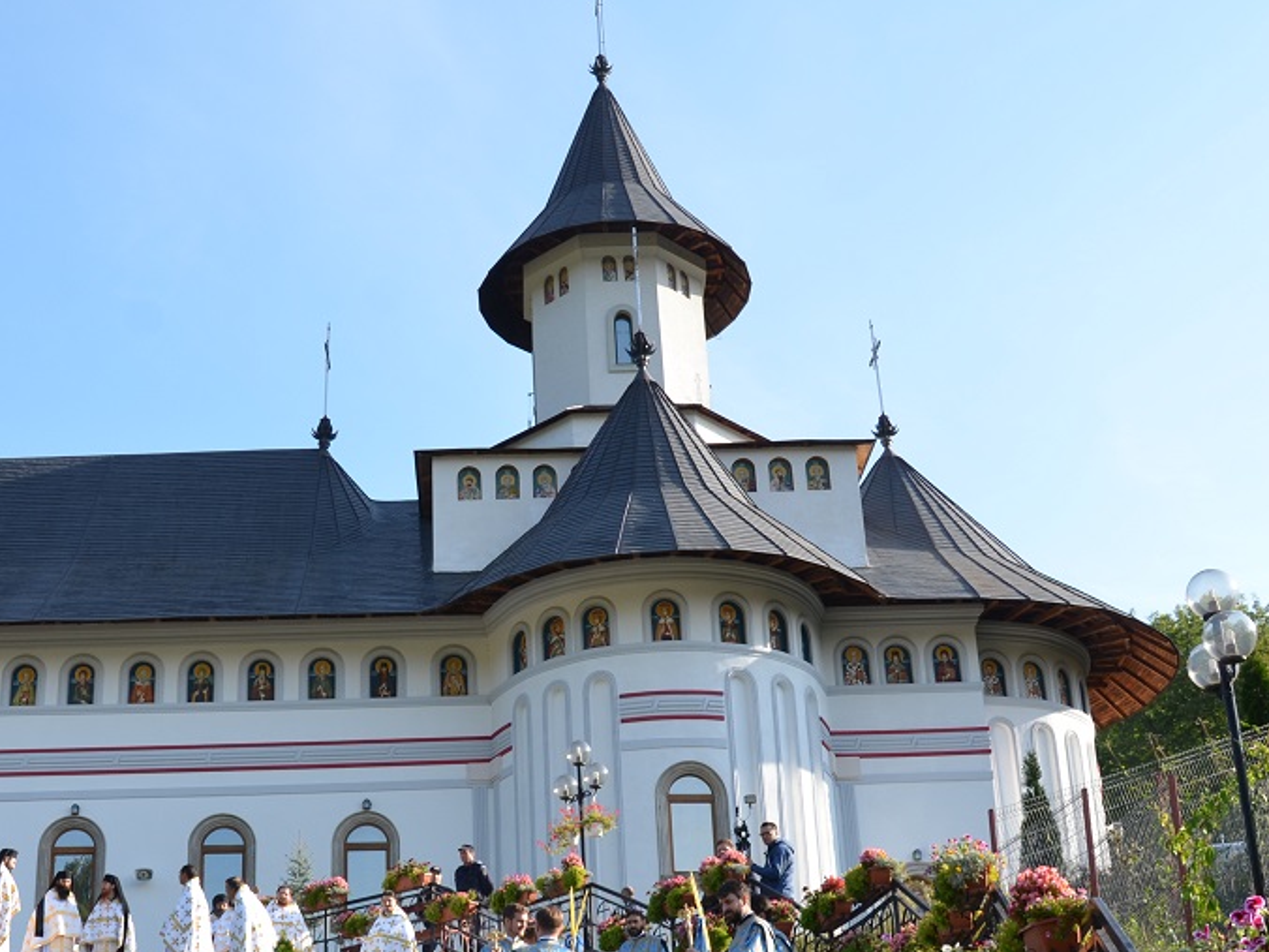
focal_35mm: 46
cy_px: 620
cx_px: 436
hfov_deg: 40.8
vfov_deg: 31.3
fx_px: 1686
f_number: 8
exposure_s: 1/250
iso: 200
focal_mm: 18
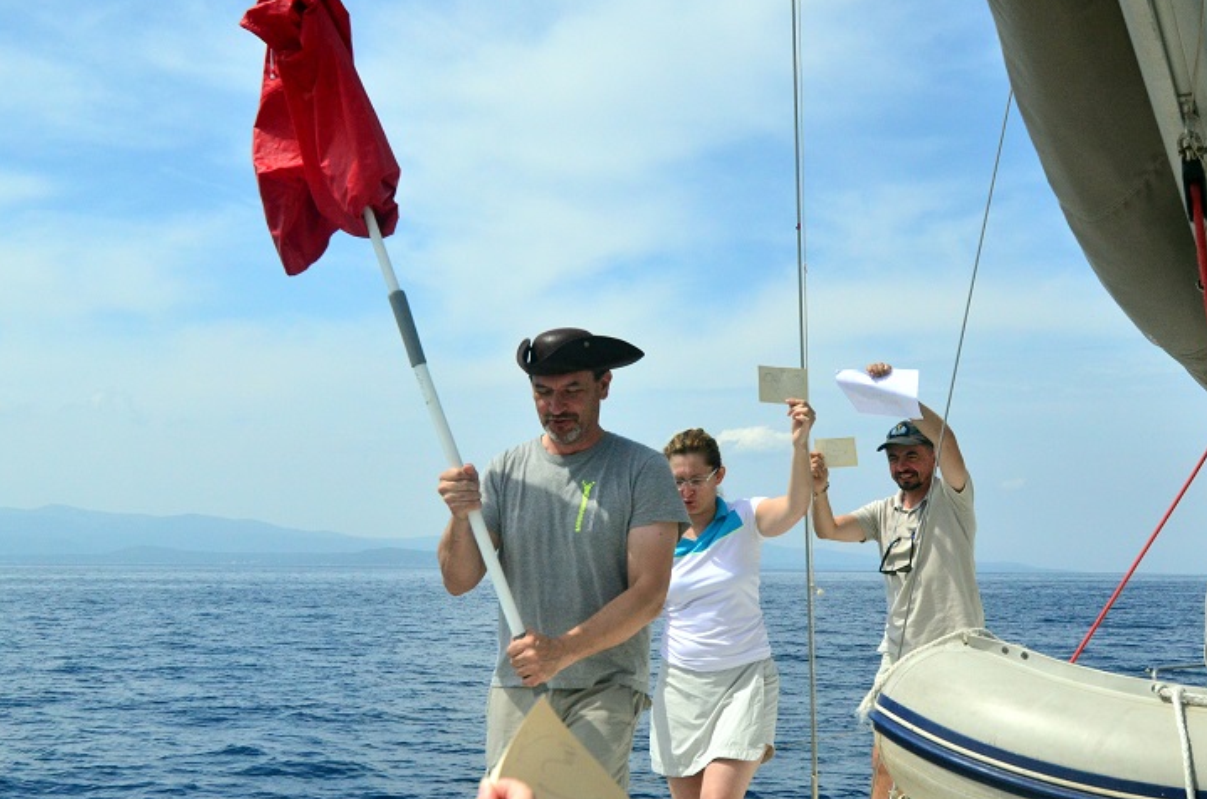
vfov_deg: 26.9
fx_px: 1673
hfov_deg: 39.7
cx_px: 609
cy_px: 442
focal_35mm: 50
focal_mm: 24
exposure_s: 1/8000
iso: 1250
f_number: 6.3
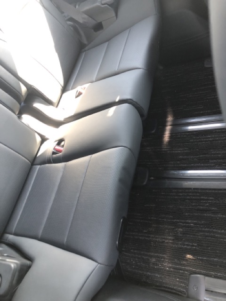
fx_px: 244
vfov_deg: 63.4
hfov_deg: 49.7
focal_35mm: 28
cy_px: 150
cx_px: 113
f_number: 1.8
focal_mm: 3.99
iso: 100
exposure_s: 1/12
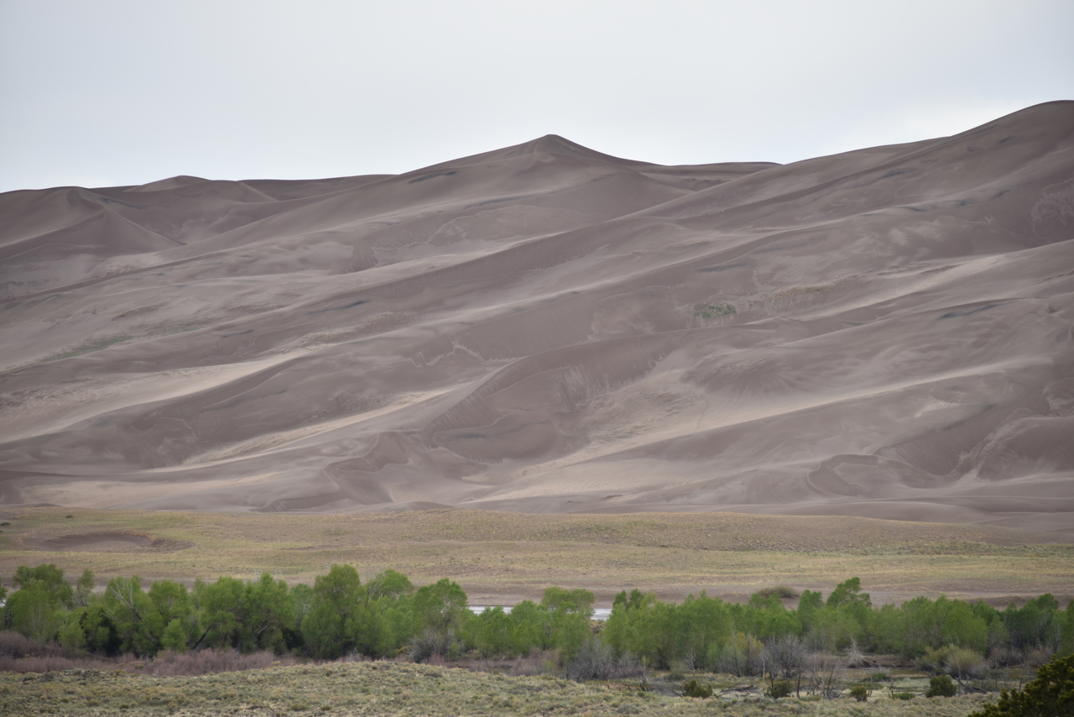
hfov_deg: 10.8
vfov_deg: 7.2
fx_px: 5669
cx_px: 537
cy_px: 358
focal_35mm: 190
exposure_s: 1/400
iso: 110
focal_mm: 190
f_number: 5.6
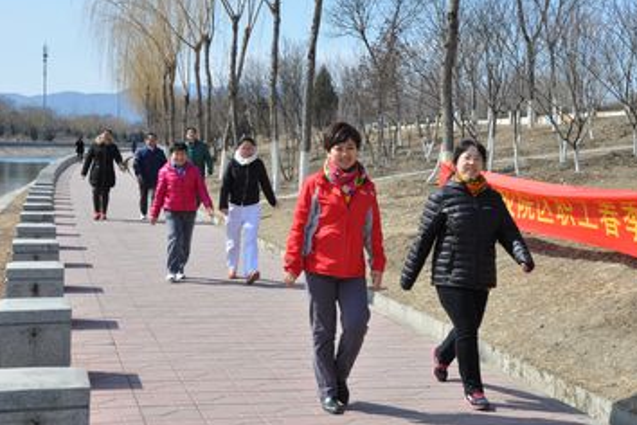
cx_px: 383
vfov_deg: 23.4
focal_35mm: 58
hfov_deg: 34.4
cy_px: 193
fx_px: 1026
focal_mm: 32
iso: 400
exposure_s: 1/400
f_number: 10
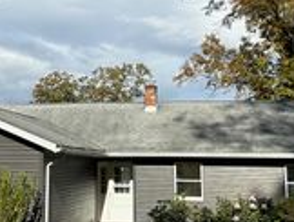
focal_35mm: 74
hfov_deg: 26.2
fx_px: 629
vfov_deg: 19.8
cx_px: 103
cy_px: 46
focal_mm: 6.86
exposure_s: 1/5848
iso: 80
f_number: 1.78
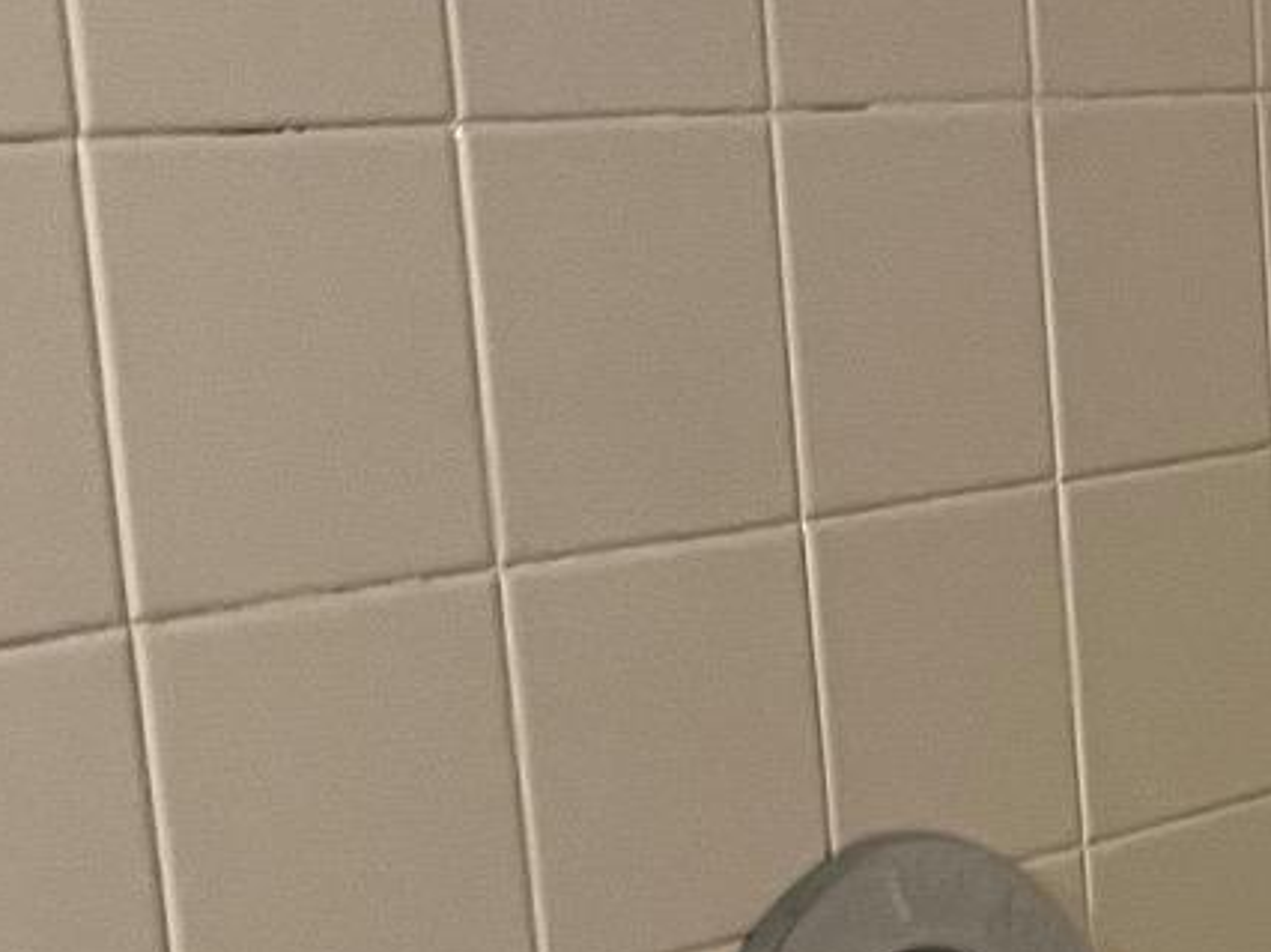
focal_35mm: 125
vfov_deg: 11.7
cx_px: 2658
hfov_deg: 13.3
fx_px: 4587
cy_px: 1042
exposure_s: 1/60
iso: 125
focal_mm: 5.1
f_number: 1.6
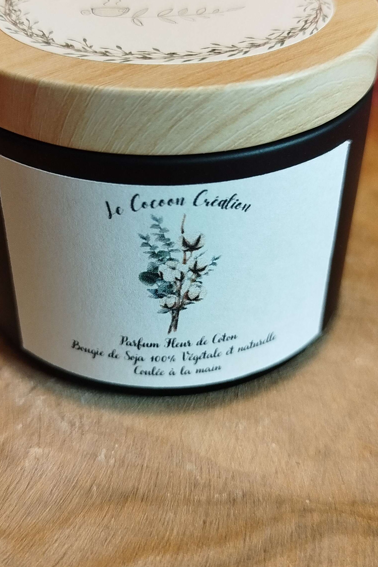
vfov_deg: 44.4
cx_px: 174
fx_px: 693
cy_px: 246
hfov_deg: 30.5
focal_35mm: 44
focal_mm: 5.31
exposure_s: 1/33
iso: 500
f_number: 1.7
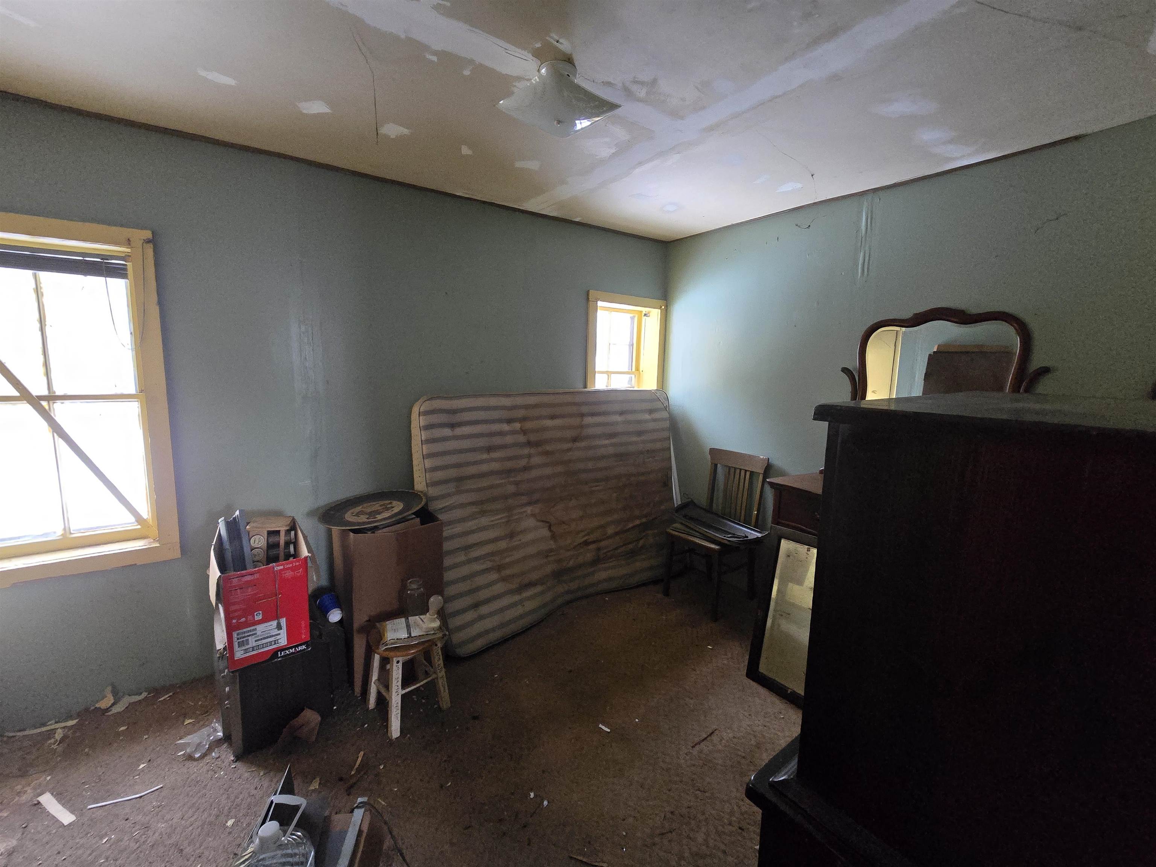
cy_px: 434
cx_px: 578
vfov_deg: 89.9
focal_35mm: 13
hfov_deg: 106.2
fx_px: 434
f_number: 2.2
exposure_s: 1/60
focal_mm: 2.2
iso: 1600
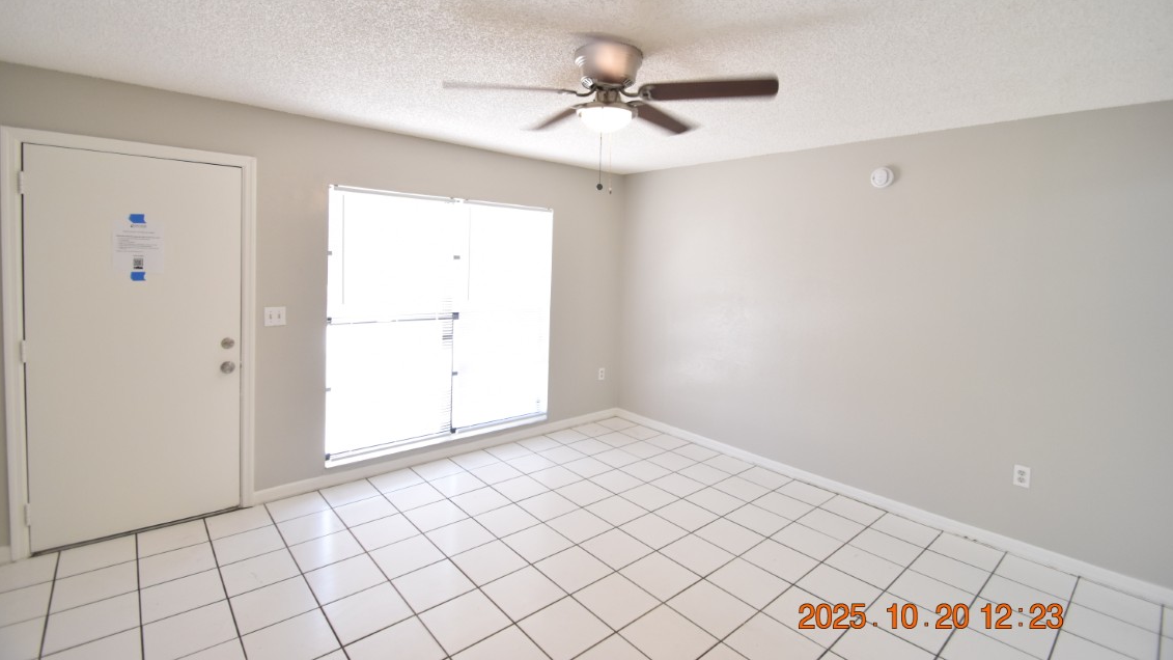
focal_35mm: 16
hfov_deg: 99.4
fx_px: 498
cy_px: 278
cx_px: 579
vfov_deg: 66.7
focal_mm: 10
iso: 800
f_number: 3.5
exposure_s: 1/60
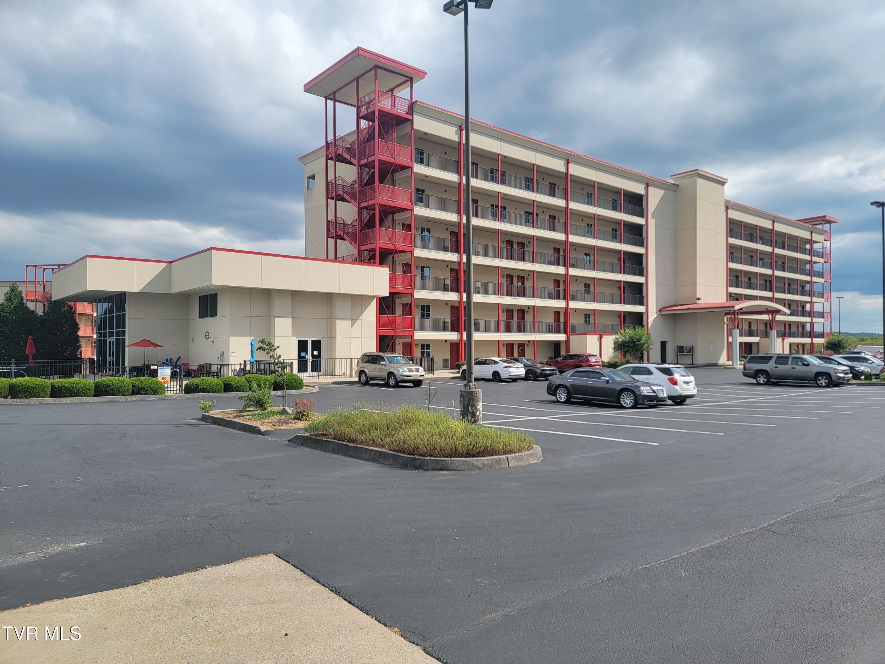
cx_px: 442
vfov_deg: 56.8
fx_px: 614
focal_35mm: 24
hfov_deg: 71.6
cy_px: 332
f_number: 1.8
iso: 16
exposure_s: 1/981
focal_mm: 6.7
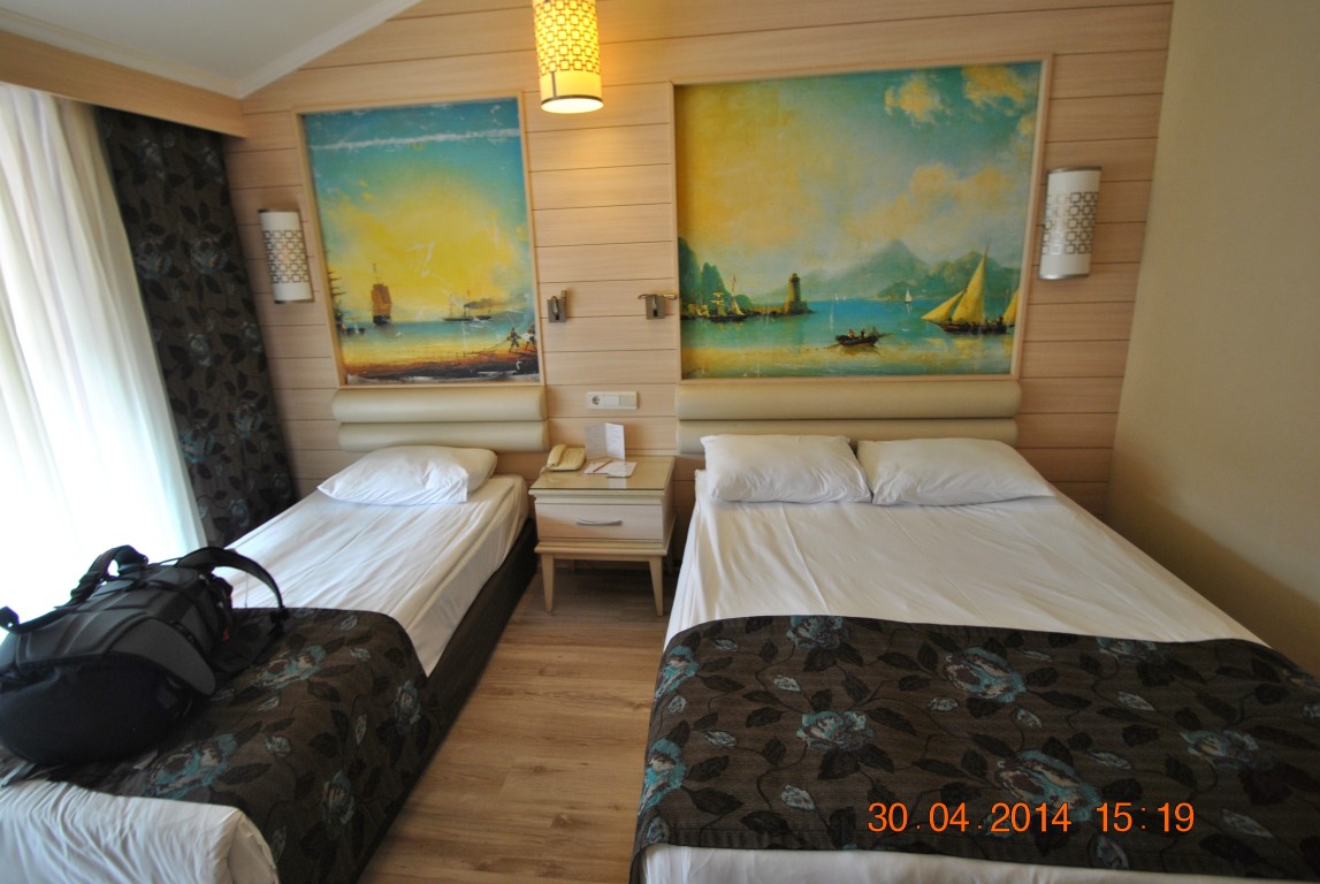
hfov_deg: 92.4
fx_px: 633
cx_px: 660
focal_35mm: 17
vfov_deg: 69.8
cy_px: 442
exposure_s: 1/30
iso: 220
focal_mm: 11.5
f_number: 3.5
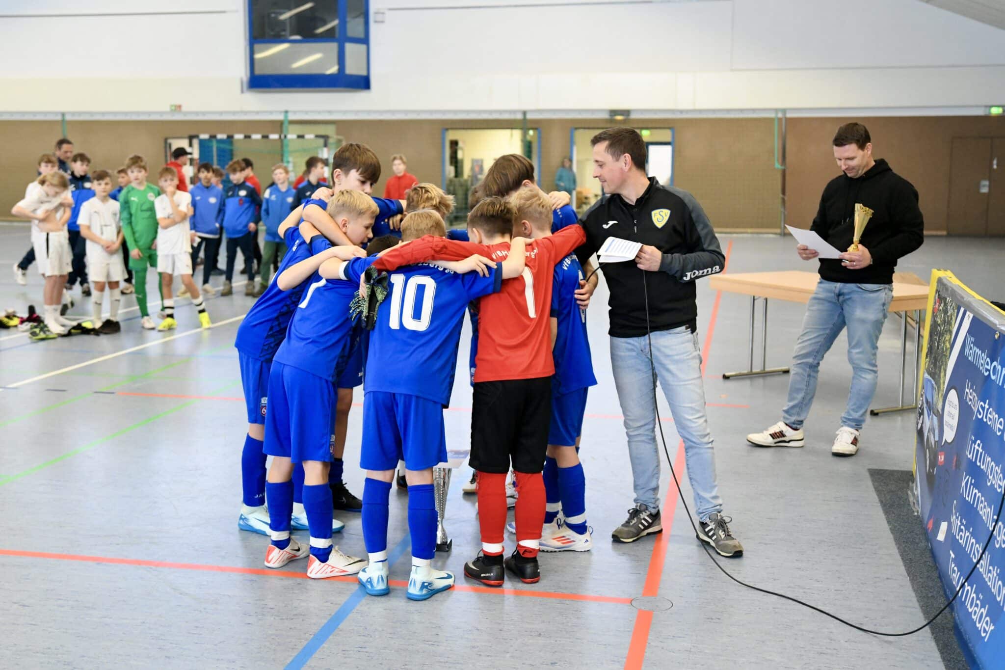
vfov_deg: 33.4
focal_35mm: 40
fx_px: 1116
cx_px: 502
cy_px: 335
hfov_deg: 48.5
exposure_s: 1/800
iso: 5600
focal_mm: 40
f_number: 2.8
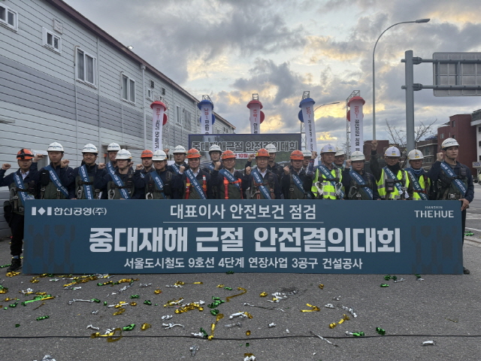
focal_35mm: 24
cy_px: 180
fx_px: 333
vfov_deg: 56.8
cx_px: 240
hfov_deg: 71.6
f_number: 1.78
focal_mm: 6.76
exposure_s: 1/909
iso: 100
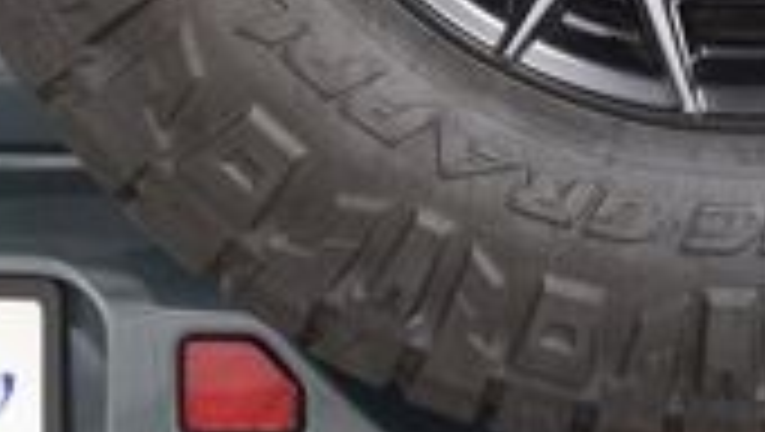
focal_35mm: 183
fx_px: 3715
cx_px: 720
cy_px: -439
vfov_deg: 6.5
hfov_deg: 11.7
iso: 1600
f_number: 5.6
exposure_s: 1/15
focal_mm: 31
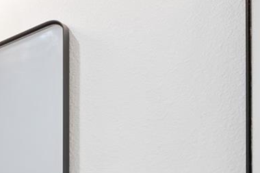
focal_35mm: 59
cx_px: -265
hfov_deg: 19.1
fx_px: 426
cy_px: 284
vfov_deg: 19.1
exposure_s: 1/3
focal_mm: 14
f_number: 8
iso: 400
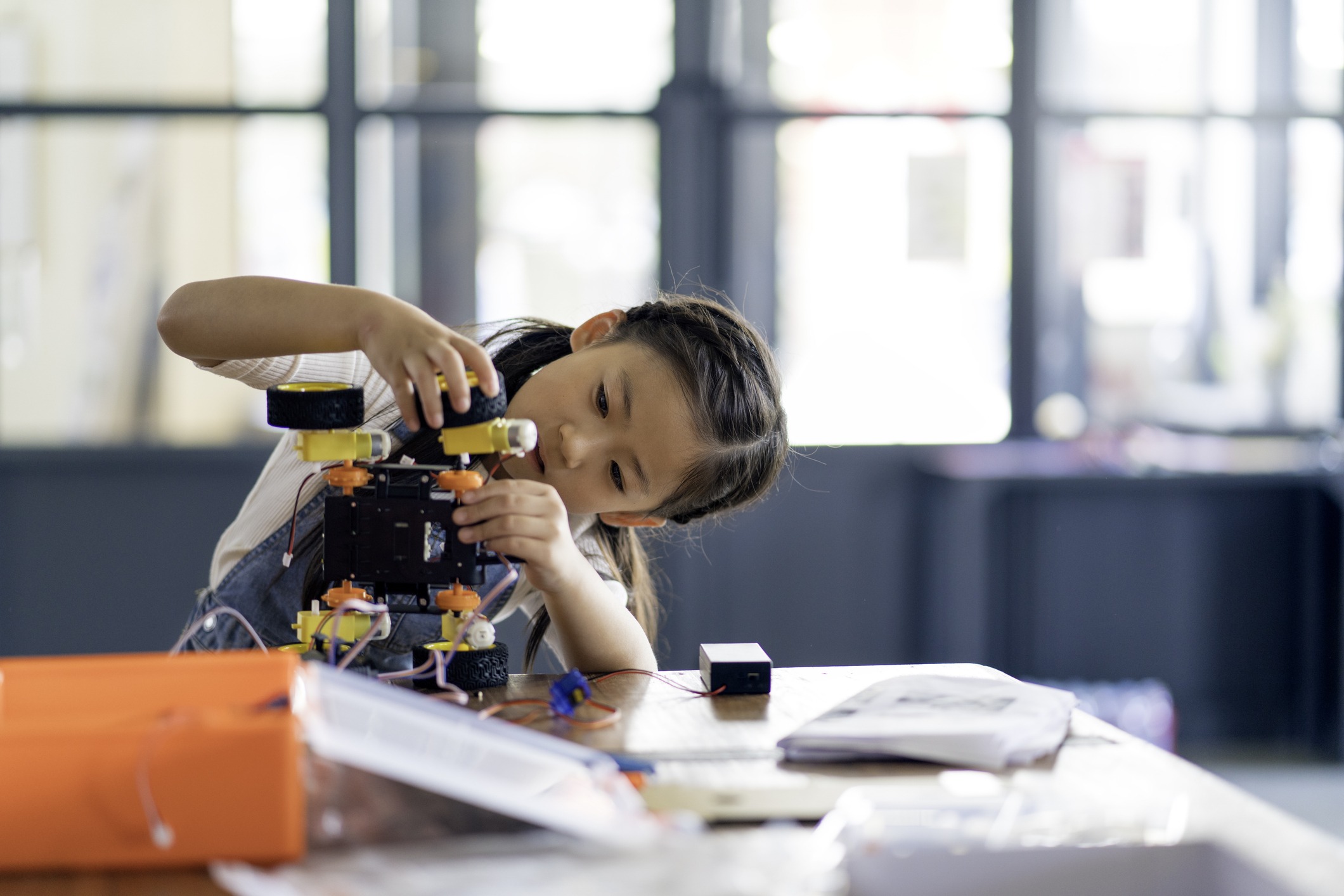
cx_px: 672
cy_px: 448
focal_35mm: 85
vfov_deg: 16.1
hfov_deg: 23.9
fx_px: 3174
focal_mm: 85
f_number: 2
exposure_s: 1/160
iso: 800
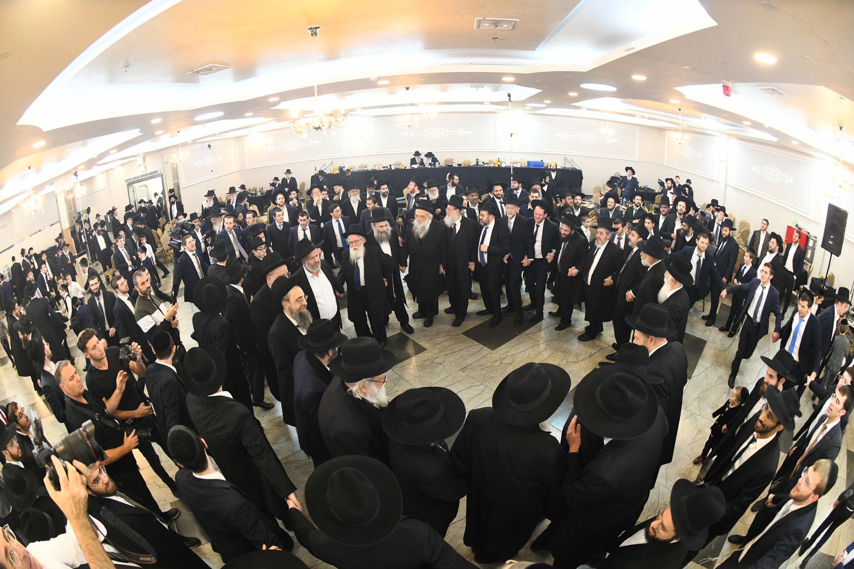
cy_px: 284
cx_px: 427
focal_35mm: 16
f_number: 5.6
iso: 5000
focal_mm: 16
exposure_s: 1/125
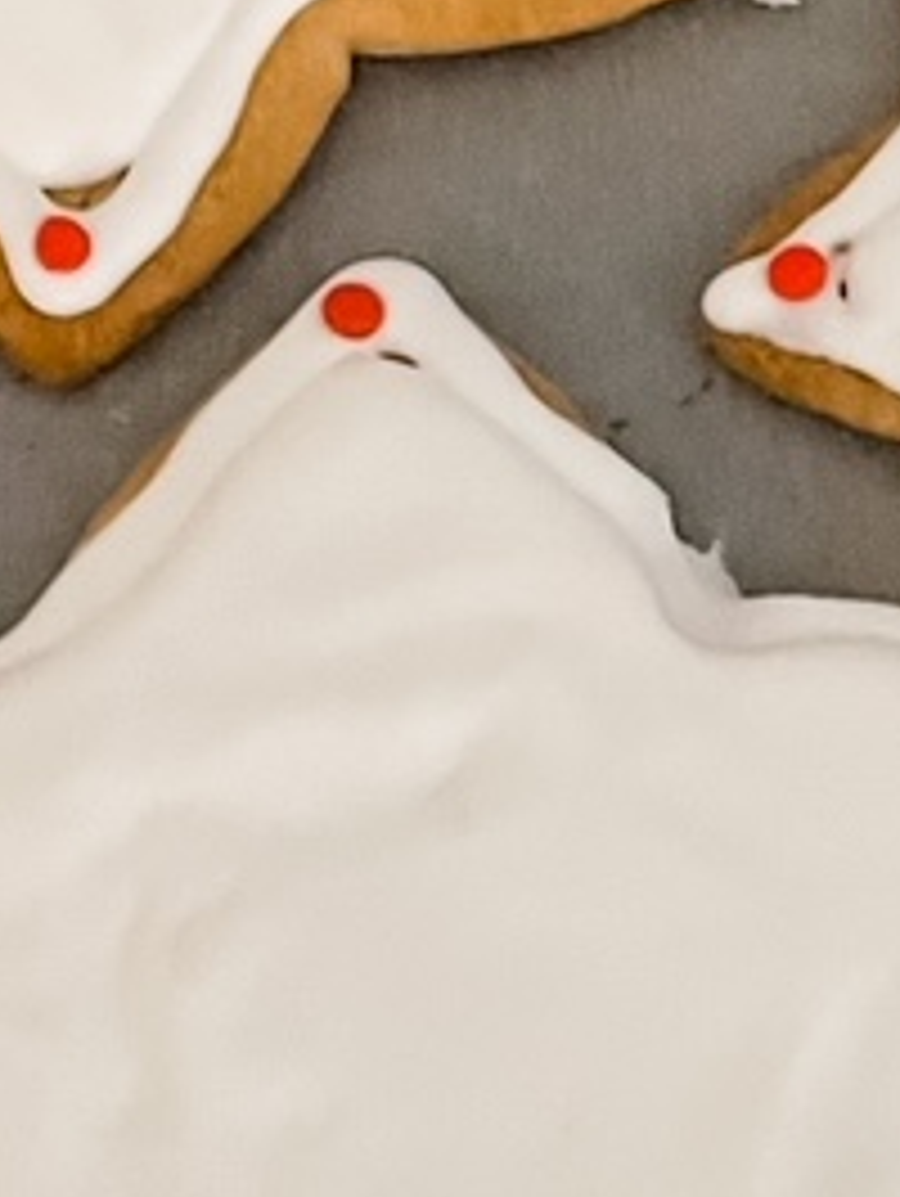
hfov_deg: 11.7
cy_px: 189
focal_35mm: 125
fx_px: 4326
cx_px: 1004
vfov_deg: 15.6
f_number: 1.6
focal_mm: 4.2
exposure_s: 1/30
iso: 800
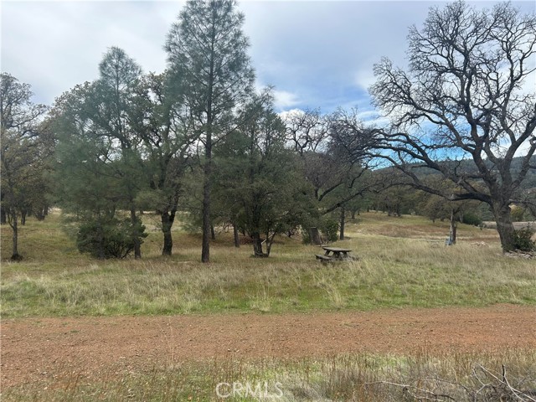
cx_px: 268
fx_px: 403
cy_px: 201
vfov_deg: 53.1
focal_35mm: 26
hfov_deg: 67.3
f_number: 1.5
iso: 50
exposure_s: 1/2083
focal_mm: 5.7
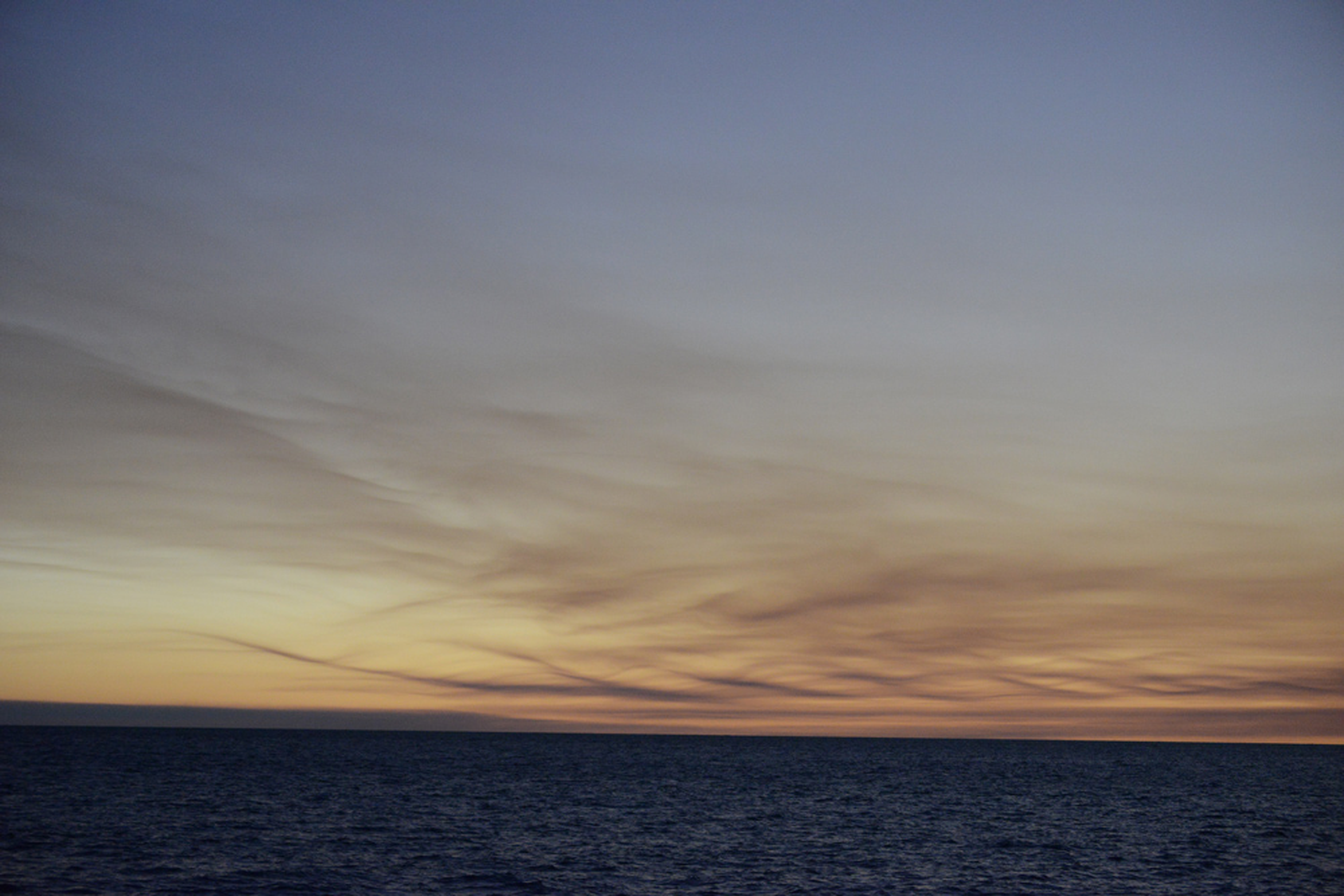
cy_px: 448
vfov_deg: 17.1
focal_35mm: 80
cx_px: 672
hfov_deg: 25.4
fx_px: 2987
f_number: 4.5
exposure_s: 1/800
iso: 4000
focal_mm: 80
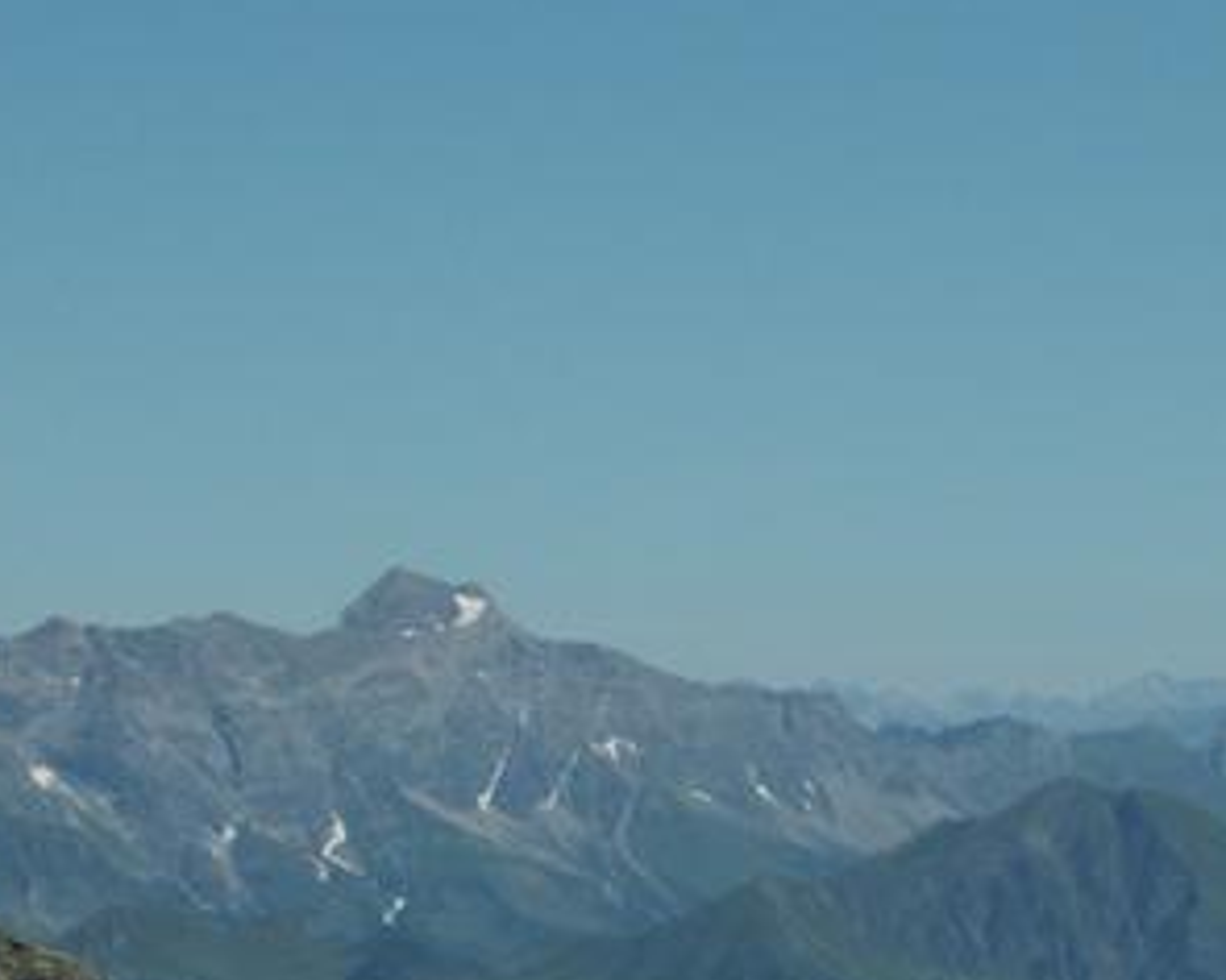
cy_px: 677
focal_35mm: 222
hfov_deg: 8.7
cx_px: 1010
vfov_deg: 7.0
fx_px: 8055
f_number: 8
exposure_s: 1/320
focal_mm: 17.16
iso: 50
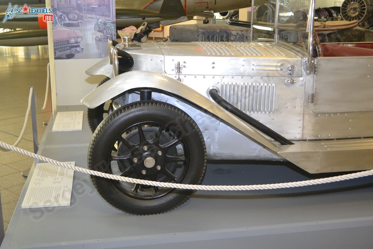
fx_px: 497
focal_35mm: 48
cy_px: 124
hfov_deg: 41.1
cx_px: 186
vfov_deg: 28.1
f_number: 4.8
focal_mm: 32
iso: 1250
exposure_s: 1/60
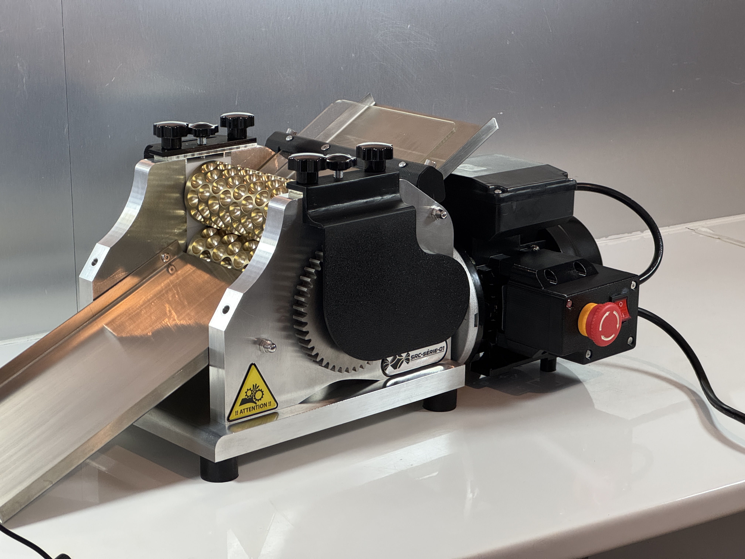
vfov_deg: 19.1
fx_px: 1657
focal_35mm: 77
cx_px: 372
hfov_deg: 25.3
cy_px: 280
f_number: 2.8
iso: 250
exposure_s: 1/60
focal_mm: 9
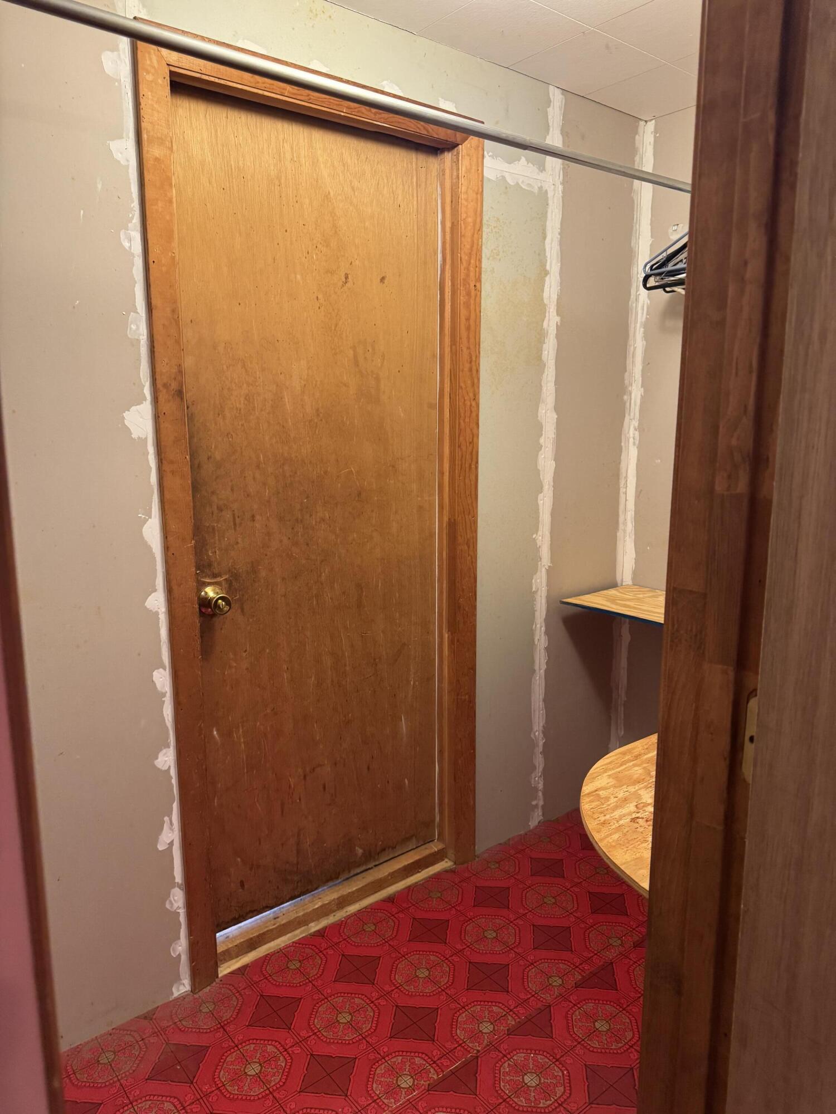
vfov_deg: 71.6
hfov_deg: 56.8
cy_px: 557
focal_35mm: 24
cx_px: 418
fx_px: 773
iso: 500
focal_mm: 6.76
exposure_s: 1/60
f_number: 1.78
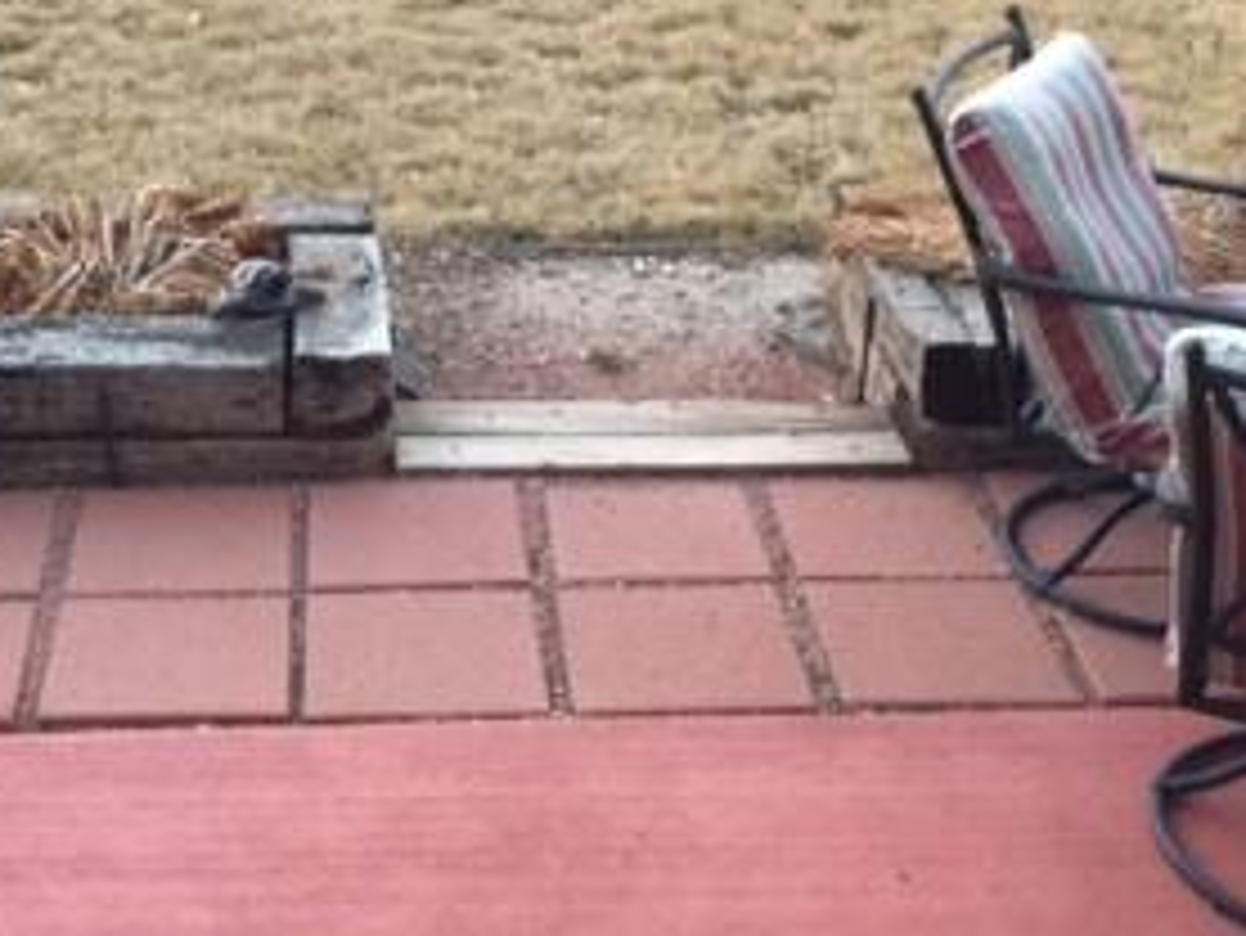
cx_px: 508
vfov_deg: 21.8
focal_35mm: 67
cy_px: 256
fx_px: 2413
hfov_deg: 28.9
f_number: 2.2
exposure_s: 1/30
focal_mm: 4.15
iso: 80
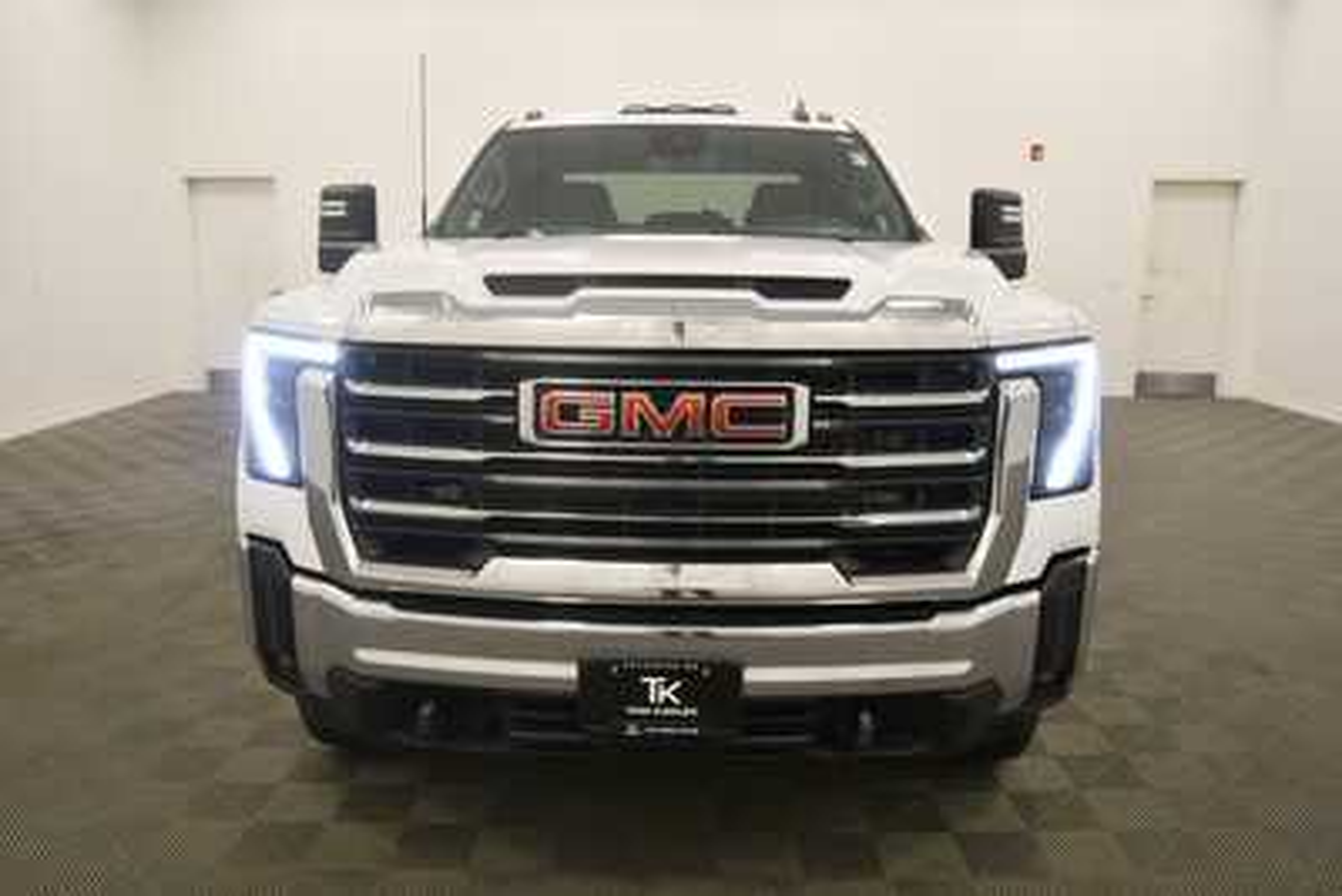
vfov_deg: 48.0
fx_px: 1007
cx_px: 671
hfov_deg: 67.4
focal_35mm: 27
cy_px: 448
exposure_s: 1/200
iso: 800
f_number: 5.6
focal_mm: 18
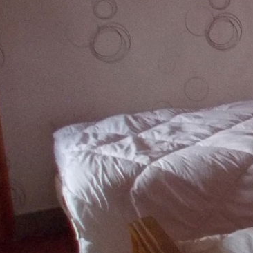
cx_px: 450
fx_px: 926
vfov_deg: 15.6
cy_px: 129
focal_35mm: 112
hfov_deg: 13.9
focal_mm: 4.1
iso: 400
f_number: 3.3
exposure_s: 1/30
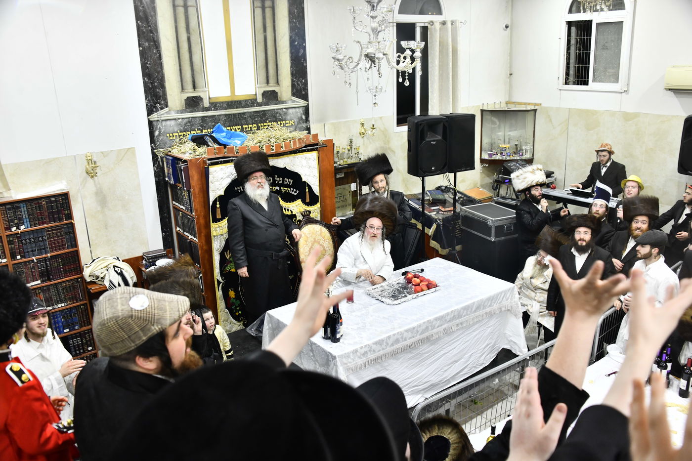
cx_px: 346
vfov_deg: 41.1
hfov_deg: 58.7
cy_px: 230
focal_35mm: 32
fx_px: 615
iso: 1250
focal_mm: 32
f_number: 5.6
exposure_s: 1/160
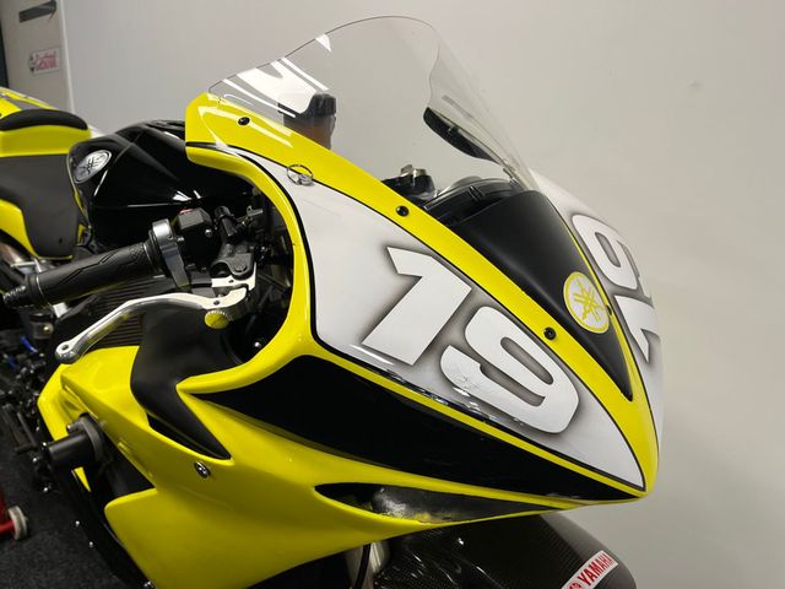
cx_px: 392
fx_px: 590
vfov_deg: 53.1
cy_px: 294
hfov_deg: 67.3
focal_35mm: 26
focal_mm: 5.1
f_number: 1.6
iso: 125
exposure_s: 1/100
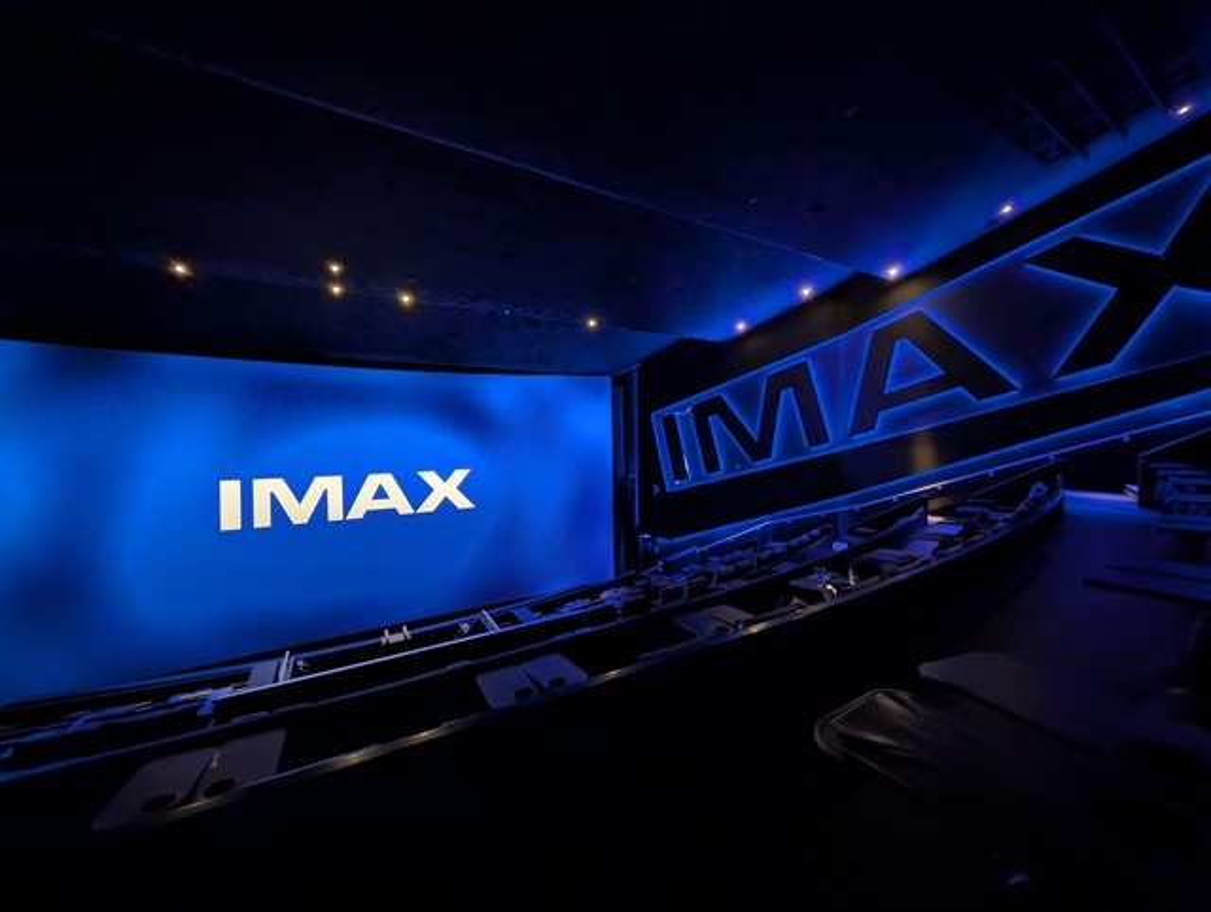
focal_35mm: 12
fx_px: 420
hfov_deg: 110.5
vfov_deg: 94.6
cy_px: 456
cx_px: 606
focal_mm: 2.23
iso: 621
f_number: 1.95
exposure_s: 1/23.8
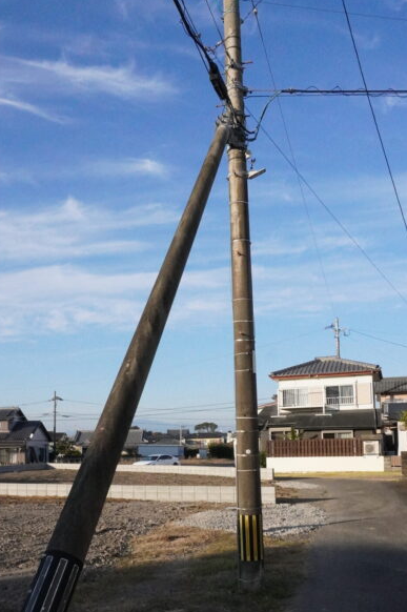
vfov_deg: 56.1
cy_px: 408
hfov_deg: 39.9
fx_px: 561
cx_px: 184
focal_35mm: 33
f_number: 13
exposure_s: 1/4000
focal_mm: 16
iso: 6400
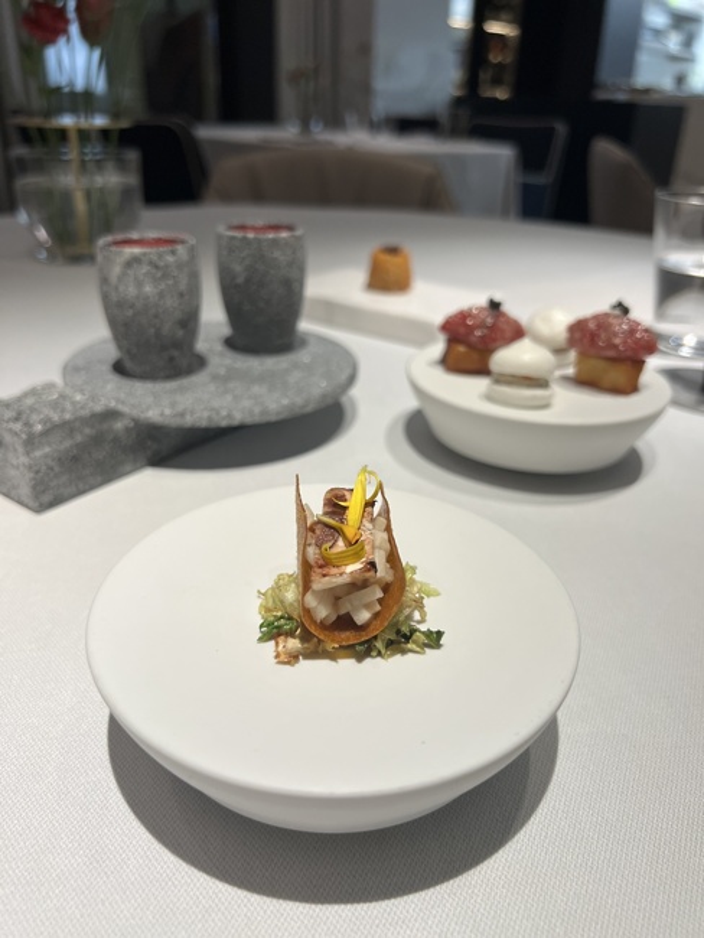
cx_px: 352
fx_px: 705
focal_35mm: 26
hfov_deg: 53.1
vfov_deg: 67.3
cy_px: 469
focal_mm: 5.7
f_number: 1.5
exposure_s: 1/111
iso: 125
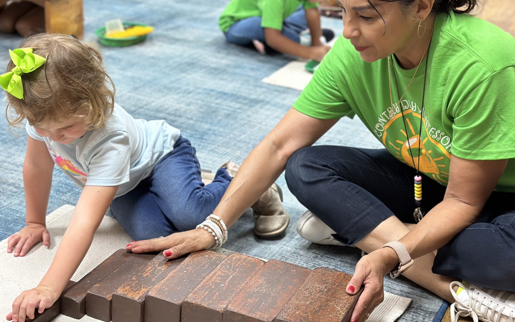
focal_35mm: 60
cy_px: 151
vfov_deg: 21.6
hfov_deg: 34.0
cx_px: 240
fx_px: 842
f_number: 1.78
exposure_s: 1/60
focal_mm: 6.86
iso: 320
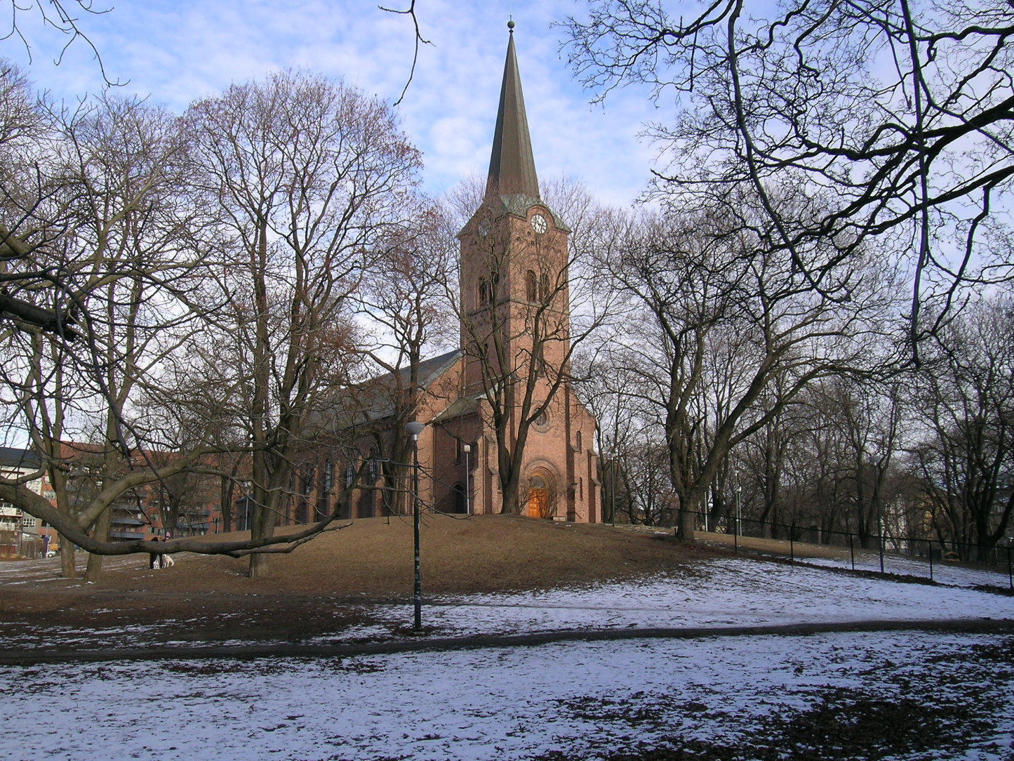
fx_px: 908
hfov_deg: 58.3
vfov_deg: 45.4
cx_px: 474
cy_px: 383
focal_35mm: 31
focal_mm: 5.8
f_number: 5.6
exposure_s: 1/154
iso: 50
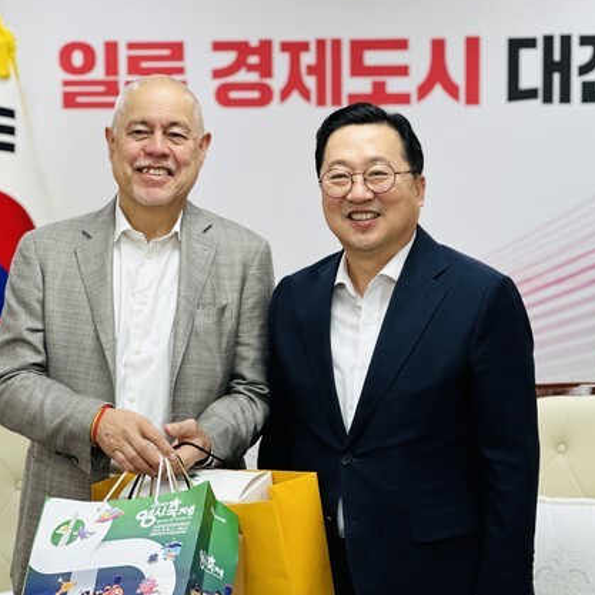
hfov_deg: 17.7
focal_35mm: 98
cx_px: 267
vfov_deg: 17.7
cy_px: 311
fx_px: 1906
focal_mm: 9
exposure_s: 1/120
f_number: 2.8
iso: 200
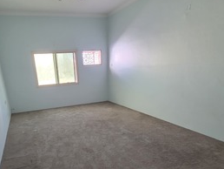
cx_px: 84
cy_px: 124
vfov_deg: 56.4
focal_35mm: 23
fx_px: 149
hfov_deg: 72.6
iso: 250
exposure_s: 1/50
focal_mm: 2.2
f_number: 1.9
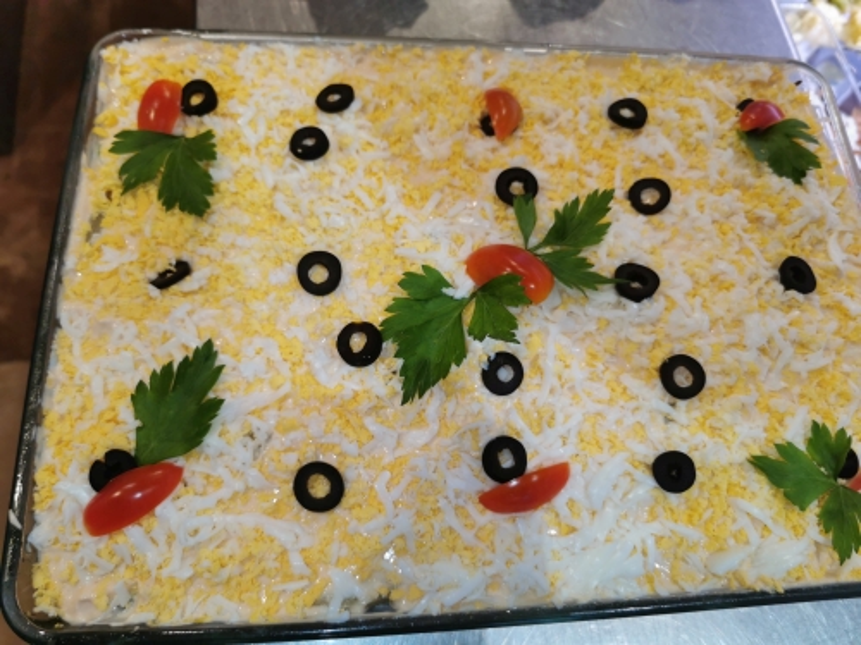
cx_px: 430
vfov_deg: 51.4
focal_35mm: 27
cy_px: 322
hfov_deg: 65.3
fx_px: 672
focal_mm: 5.56
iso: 80
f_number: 1.6
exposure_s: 1/100
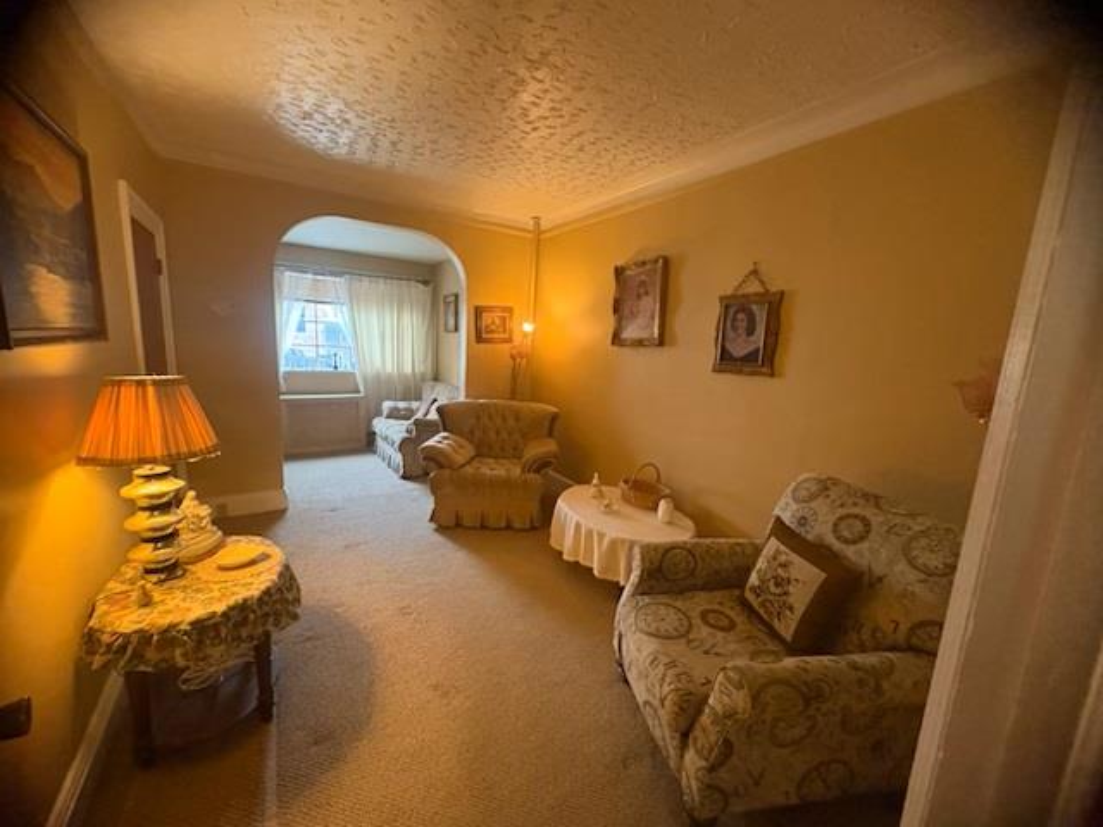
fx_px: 446
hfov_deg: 102.1
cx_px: 552
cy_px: 414
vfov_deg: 85.7
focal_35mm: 14
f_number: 2.2
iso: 800
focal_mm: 2.22
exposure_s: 1/60
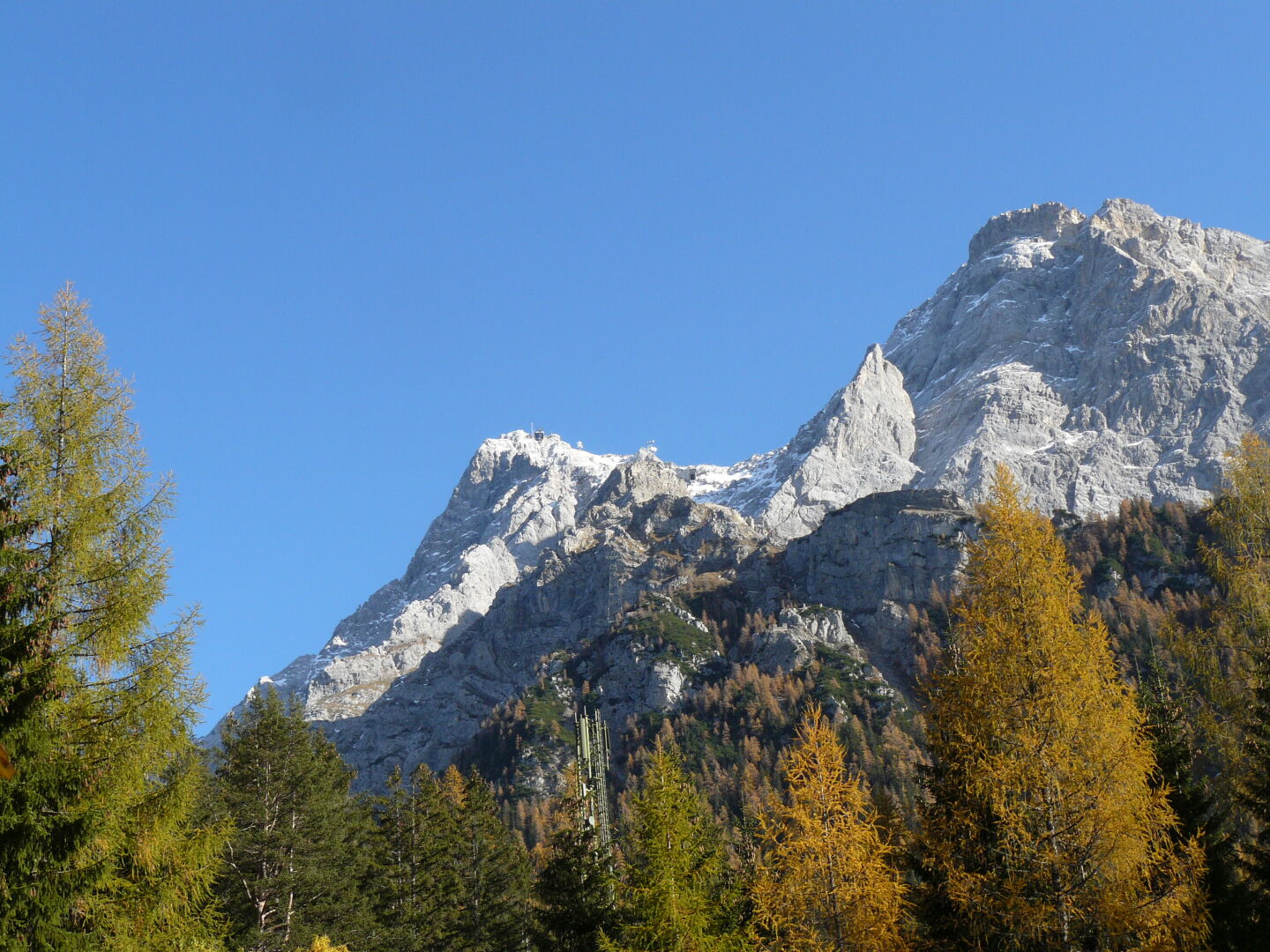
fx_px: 2275
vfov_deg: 23.7
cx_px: 635
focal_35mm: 62
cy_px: 476
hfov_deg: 31.2
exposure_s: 1/250
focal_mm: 10.4
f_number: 5.6
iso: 100
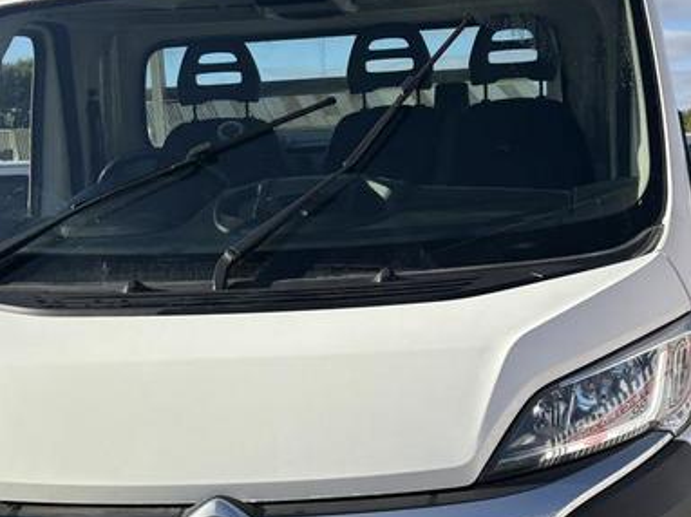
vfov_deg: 23.5
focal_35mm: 61
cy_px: 441
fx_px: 1217
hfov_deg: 31.7
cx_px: 374
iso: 50
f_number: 1.6
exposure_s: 1/2747
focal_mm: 5.96
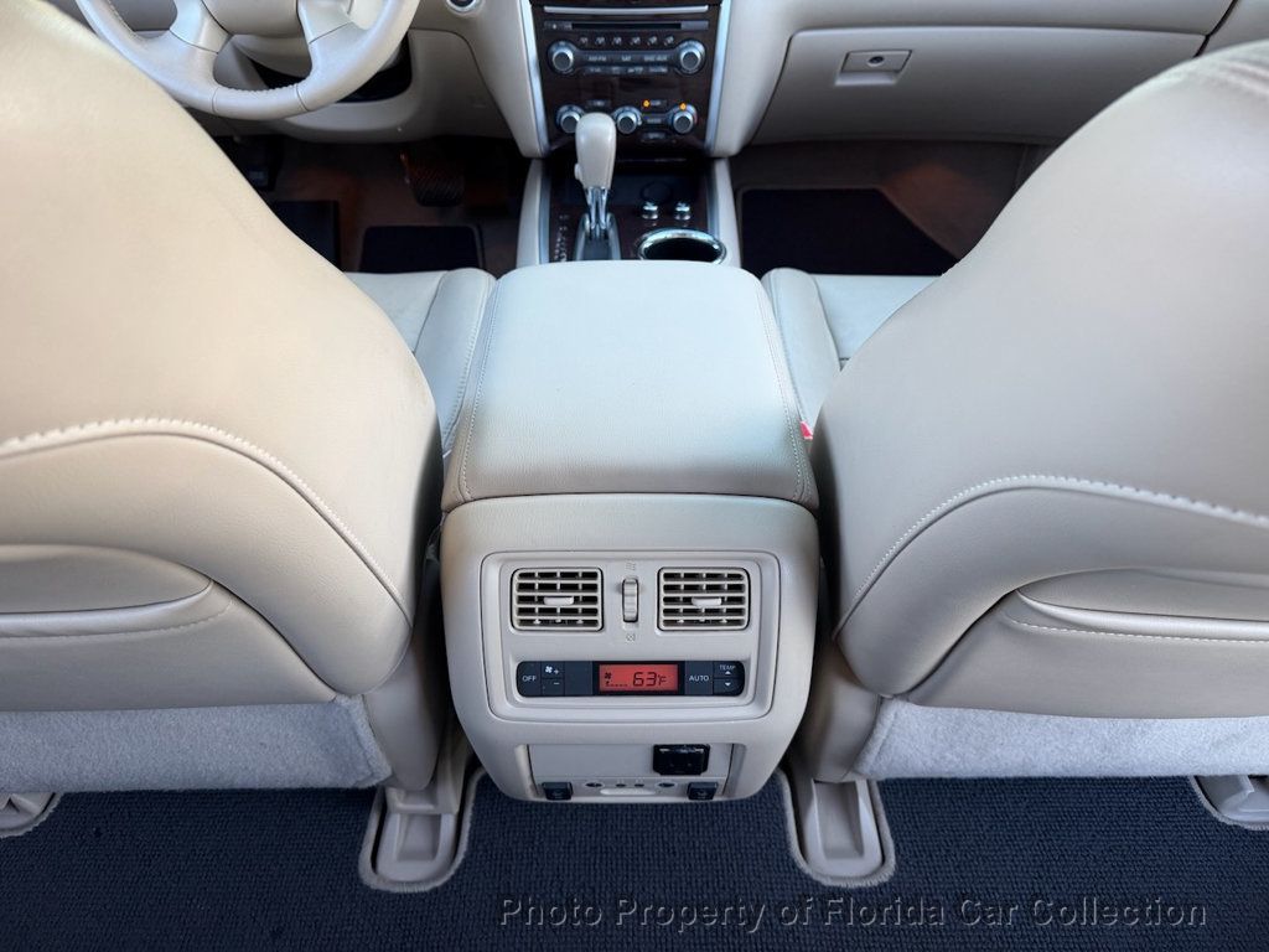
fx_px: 880
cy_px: 476
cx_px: 634
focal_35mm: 24
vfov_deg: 56.8
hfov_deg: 71.6
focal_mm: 6.76
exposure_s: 1/121
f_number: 1.78
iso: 125
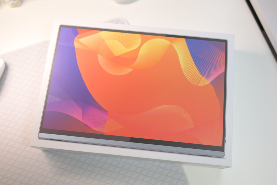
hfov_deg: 48.5
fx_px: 308
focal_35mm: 40
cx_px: 138
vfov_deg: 33.4
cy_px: 92
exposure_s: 1/60
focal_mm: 40
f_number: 2.8
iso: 250
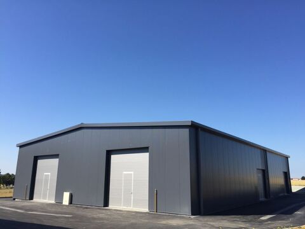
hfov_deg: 61.7
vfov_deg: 48.2
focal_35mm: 29
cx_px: 152
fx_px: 256
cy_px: 114
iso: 32
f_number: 2.2
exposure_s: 1/1799
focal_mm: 4.15
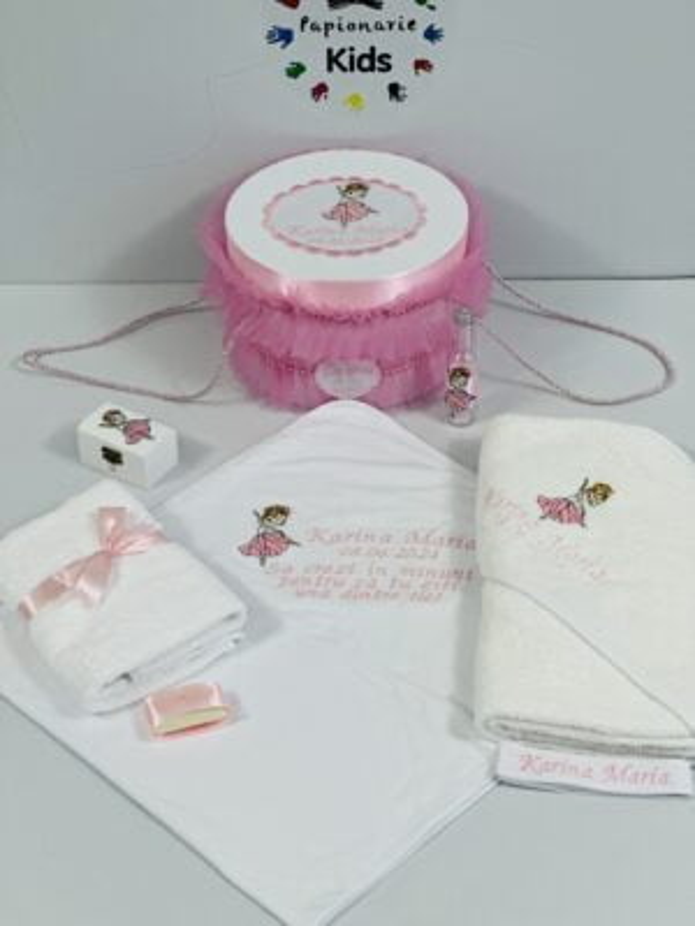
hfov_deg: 19.1
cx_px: 348
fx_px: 2061
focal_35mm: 77
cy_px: 463
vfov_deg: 25.3
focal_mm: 9
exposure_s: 1/100
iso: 200
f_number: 2.8
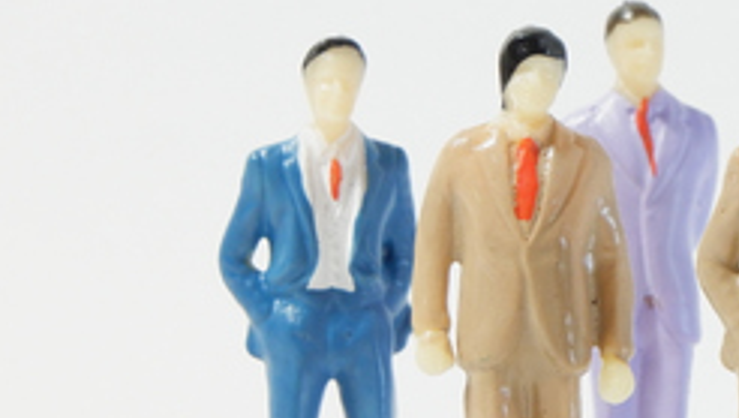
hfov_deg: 9.2
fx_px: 4531
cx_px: 808
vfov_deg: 5.3
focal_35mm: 231
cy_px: 164
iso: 800
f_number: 14
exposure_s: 1/15
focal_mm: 50
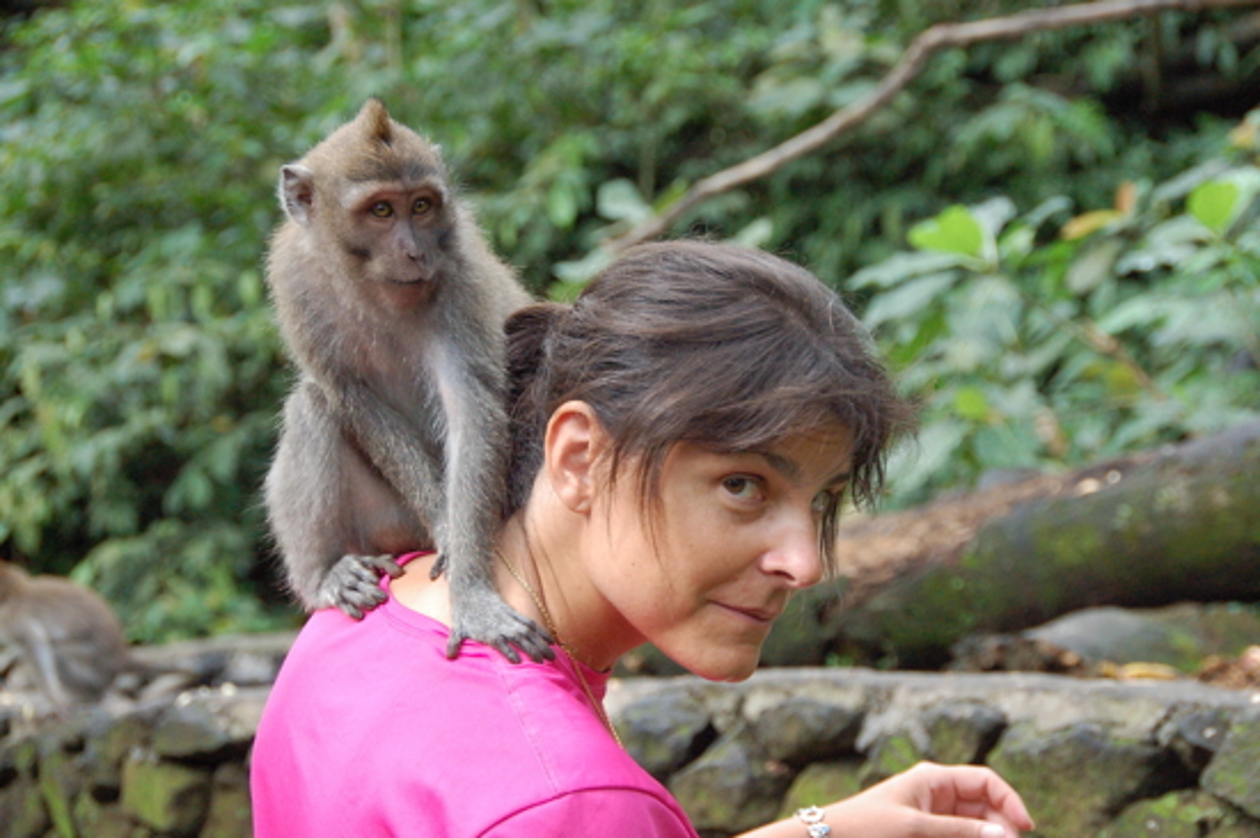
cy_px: 419
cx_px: 630
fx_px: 3253
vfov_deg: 14.7
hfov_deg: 21.9
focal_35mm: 93
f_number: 5.3
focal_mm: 62
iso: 1600
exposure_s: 1/160
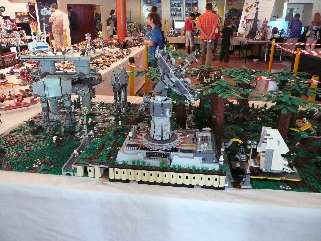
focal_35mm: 28
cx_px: 160
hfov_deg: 63.4
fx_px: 260
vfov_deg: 49.7
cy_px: 120
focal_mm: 4.6
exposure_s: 1/20
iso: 800
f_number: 3.3
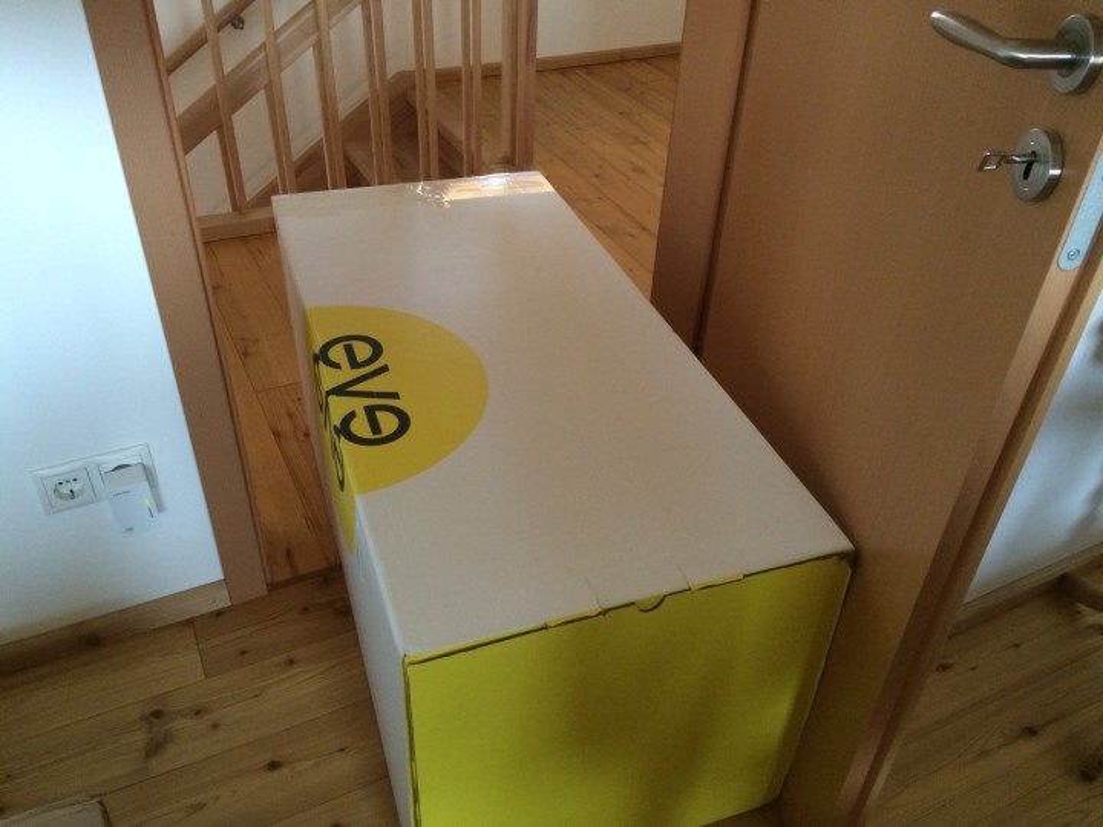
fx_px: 924
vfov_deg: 48.2
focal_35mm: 29
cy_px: 414
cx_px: 552
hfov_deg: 61.7
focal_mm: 4.15
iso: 400
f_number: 2.2
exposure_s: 1/15
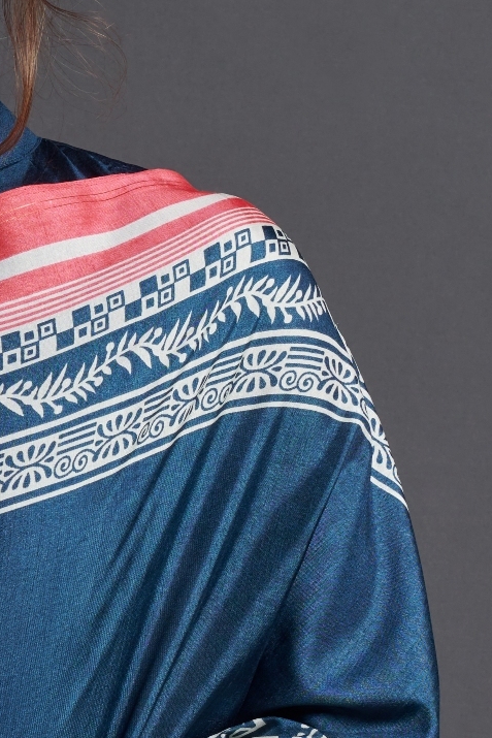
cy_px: 679
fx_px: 4139
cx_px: -97
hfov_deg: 6.8
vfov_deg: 10.1
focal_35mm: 202
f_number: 9
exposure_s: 1/160
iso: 100
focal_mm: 50
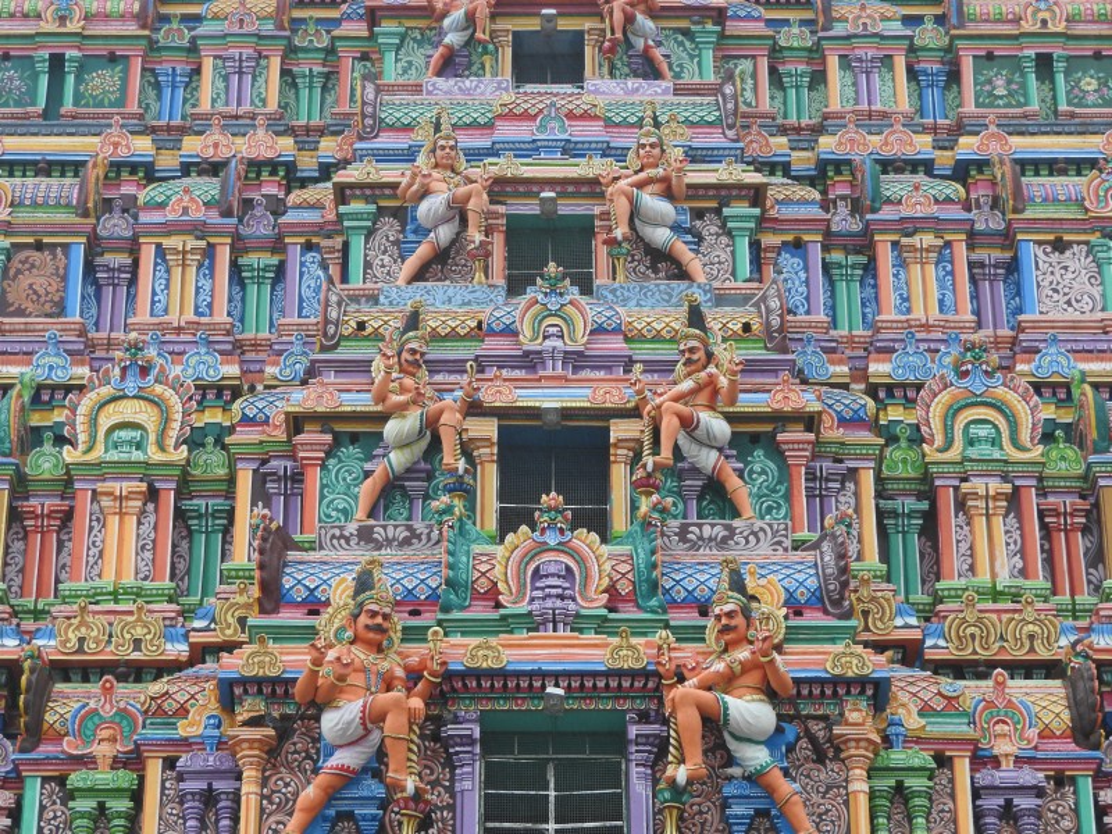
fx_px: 3694
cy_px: 417
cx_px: 556
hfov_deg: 17.1
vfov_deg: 12.9
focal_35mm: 115
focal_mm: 20.6
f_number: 5
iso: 160
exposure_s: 1/60
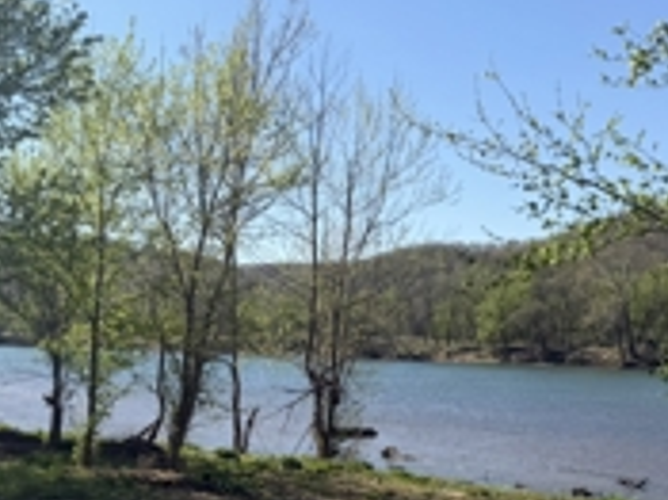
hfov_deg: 34.8
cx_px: 248
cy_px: 401
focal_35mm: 55
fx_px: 1061
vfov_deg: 26.0
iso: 80
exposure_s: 1/3759
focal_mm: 6.76
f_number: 1.78
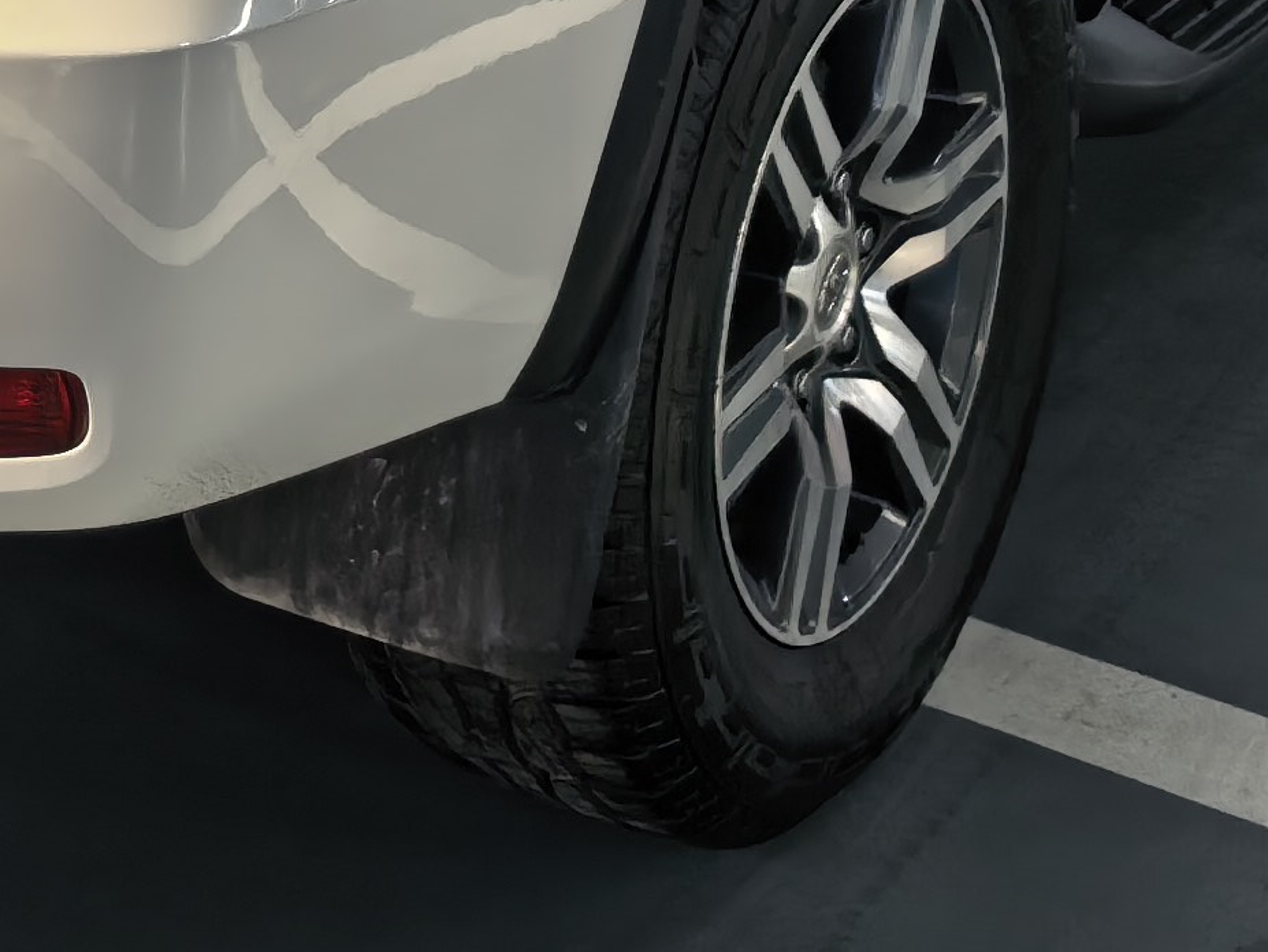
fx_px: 3884
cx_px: 0
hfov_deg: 18.1
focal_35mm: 106
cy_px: -622
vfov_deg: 13.0
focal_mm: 5.75
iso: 50
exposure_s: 1/126
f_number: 1.4
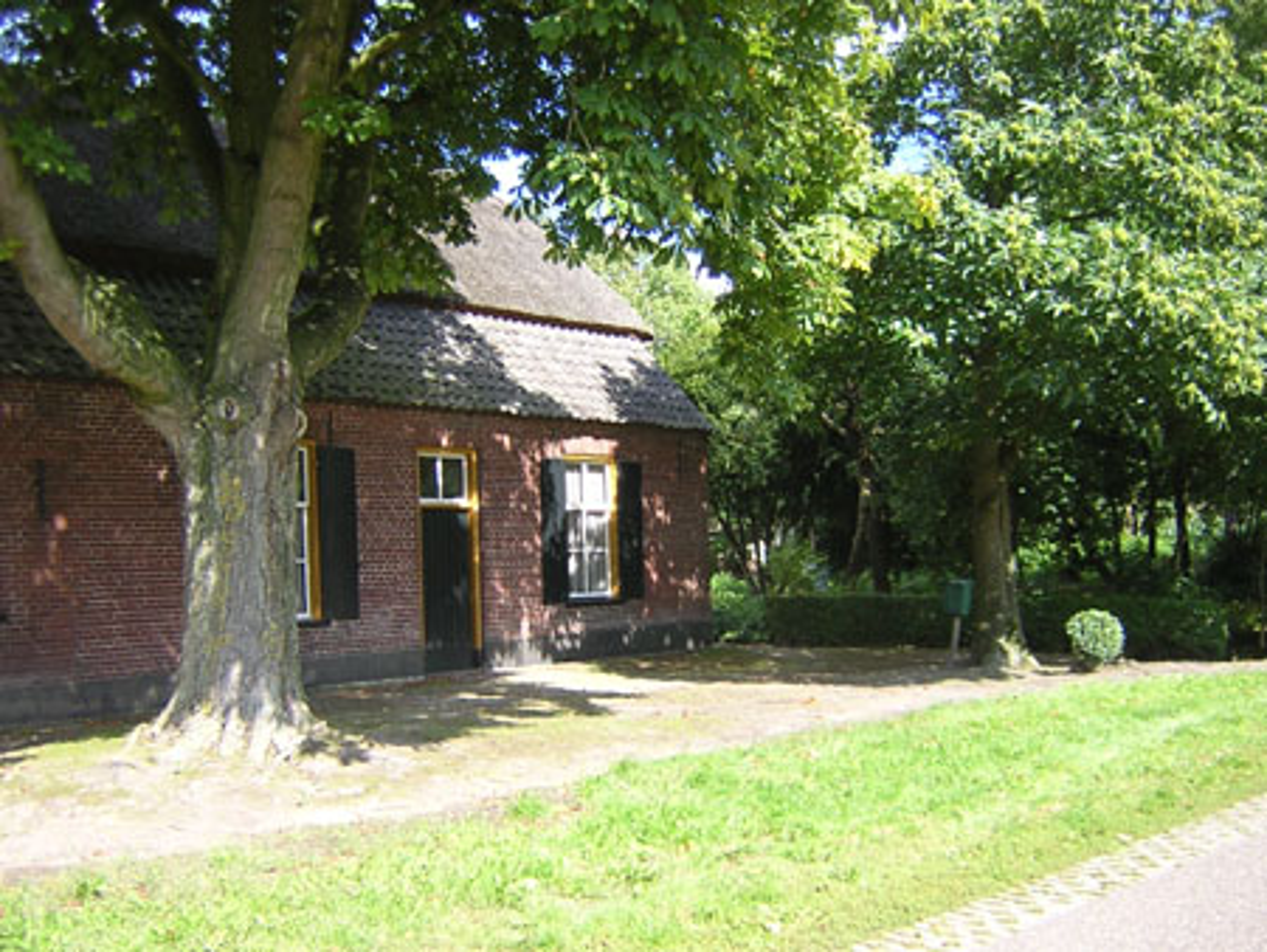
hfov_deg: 51.3
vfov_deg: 39.7
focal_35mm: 36
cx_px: 634
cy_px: 476
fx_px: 1318
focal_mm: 4.7
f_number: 2.6
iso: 100
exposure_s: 1/220
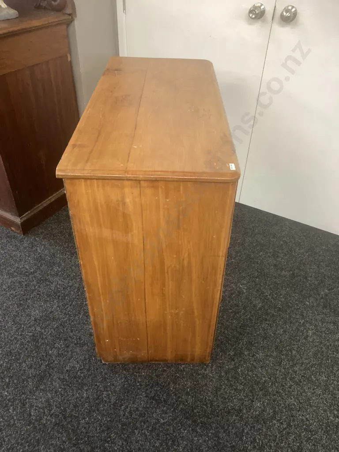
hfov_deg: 49.7
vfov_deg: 63.4
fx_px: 366
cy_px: 226
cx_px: 170
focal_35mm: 28
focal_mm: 3.99
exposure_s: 1/50
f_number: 1.8
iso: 200
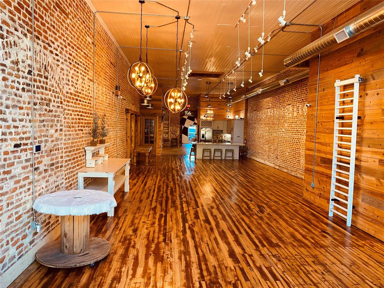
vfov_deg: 53.1
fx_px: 288
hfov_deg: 67.3
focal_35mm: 26
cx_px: 192
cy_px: 144
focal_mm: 4.25
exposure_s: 1/60
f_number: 1.8
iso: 100
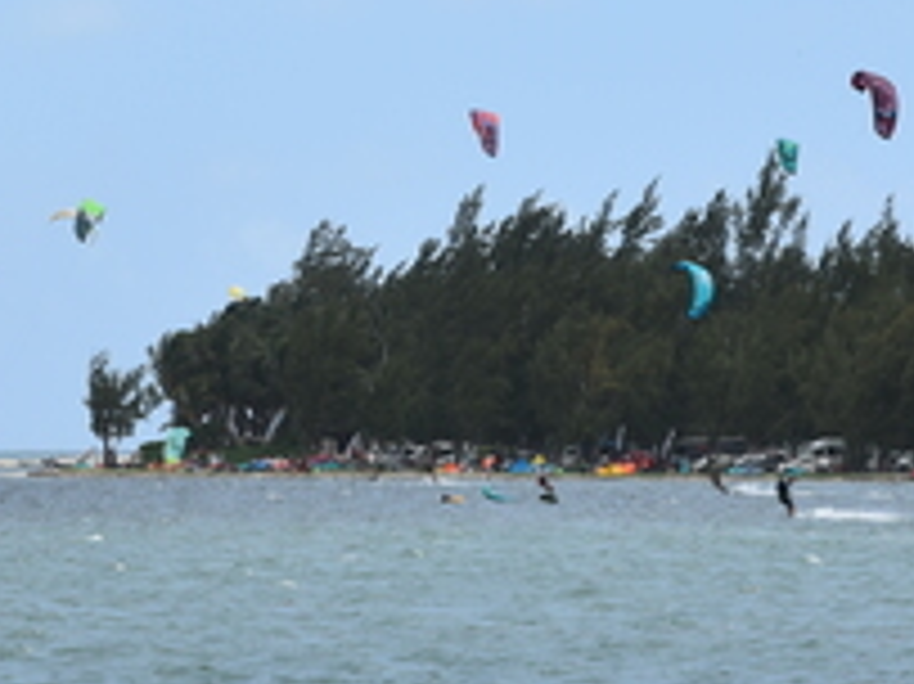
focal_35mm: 348
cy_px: 0
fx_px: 9183
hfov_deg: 5.7
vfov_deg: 4.3
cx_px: 113
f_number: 8
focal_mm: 68
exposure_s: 1/500
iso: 110
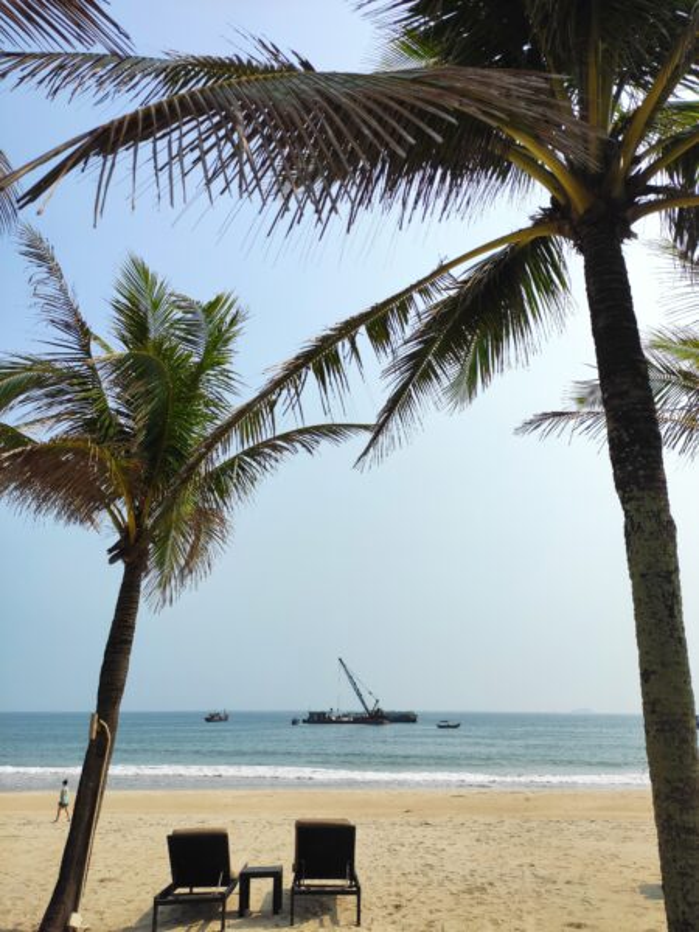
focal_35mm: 25
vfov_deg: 69.4
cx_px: 350
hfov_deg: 54.9
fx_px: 673
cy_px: 466
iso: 112
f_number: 1.79
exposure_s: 1/2625
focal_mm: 4.74
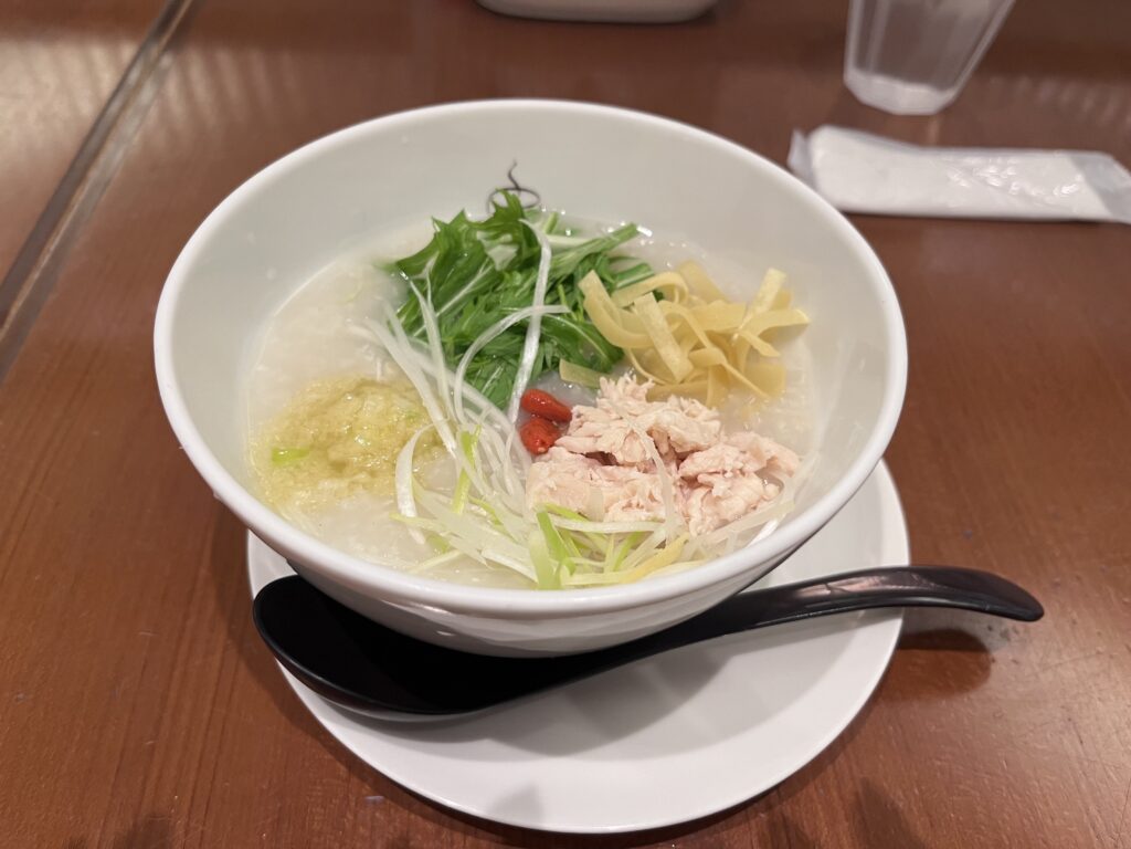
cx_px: 566
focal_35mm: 26
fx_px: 849
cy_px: 424
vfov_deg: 53.1
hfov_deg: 67.3
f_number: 1.6
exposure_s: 1/50
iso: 125
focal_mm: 5.1
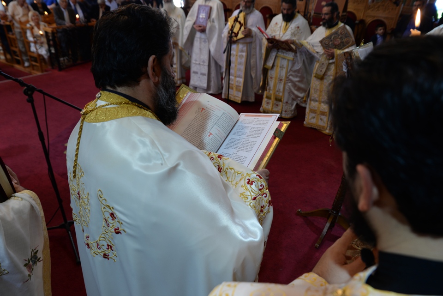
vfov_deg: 53.2
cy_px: 148
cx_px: 222
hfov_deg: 73.7
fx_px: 295
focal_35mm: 24
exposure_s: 1/50
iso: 320
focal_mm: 24
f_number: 4.5
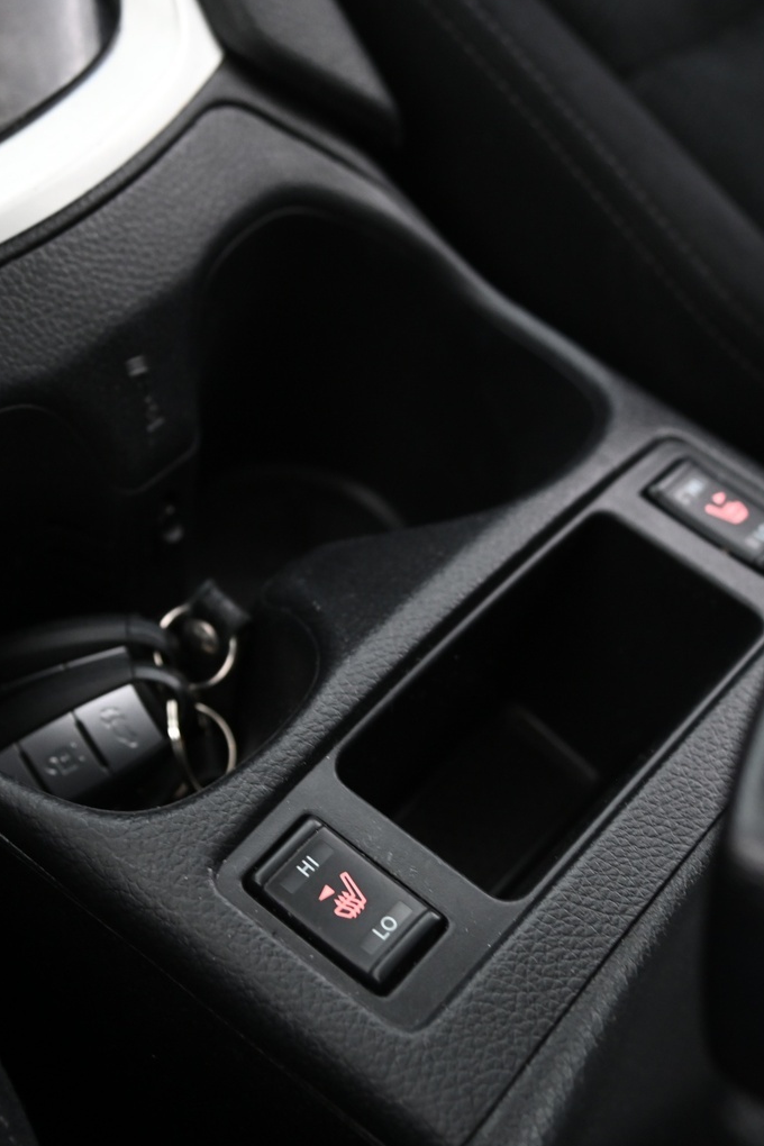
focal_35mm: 70
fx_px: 2228
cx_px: 363
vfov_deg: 28.8
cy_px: 601
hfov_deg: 19.5
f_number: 4
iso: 2000
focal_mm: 44
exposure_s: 1/10
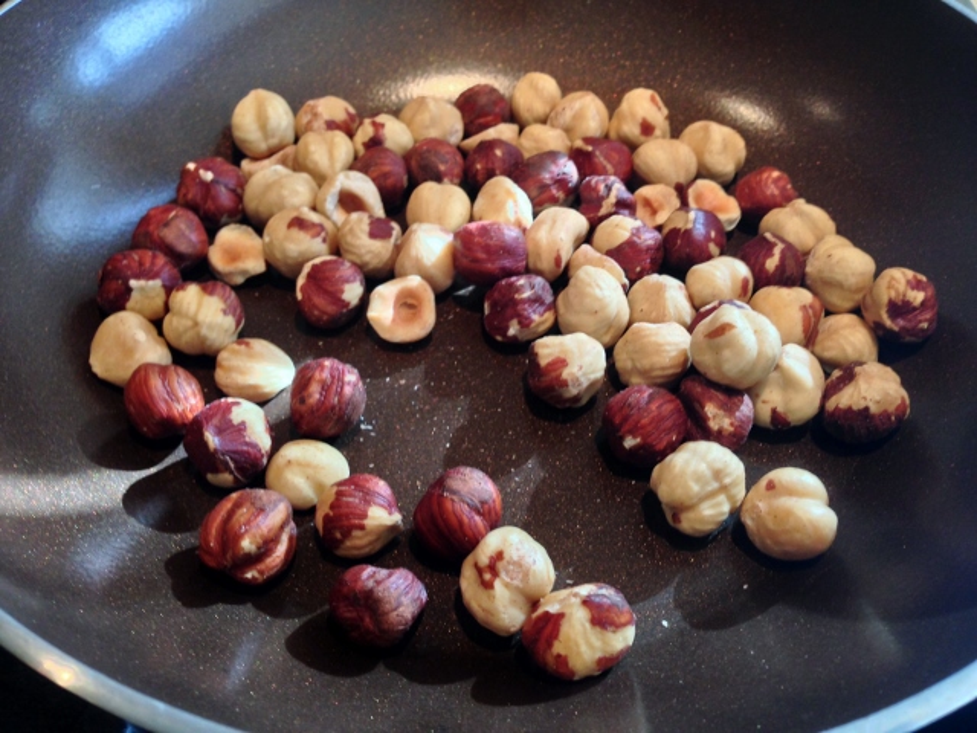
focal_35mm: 33
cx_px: 488
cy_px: 366
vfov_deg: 42.9
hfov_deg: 55.4
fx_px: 931
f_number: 2.4
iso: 64
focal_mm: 4.12
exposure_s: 1/40
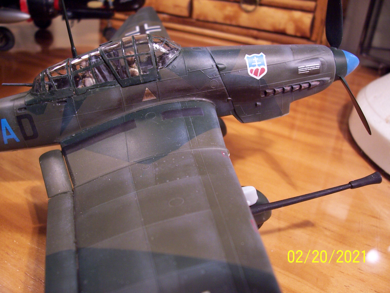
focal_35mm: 34
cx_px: 195
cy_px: 146
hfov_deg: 54.0
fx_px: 383
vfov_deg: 41.8
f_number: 2.7
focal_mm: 5.6
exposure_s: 1/30
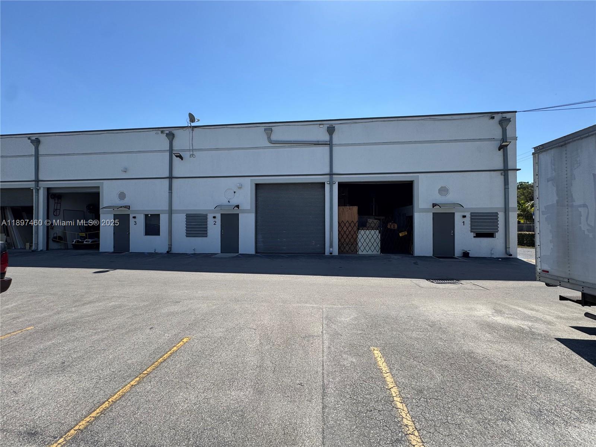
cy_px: 224
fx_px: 241
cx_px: 298
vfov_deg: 85.7
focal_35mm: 14
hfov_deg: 102.1
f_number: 2.2
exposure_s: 1/1506
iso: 50
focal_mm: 2.22
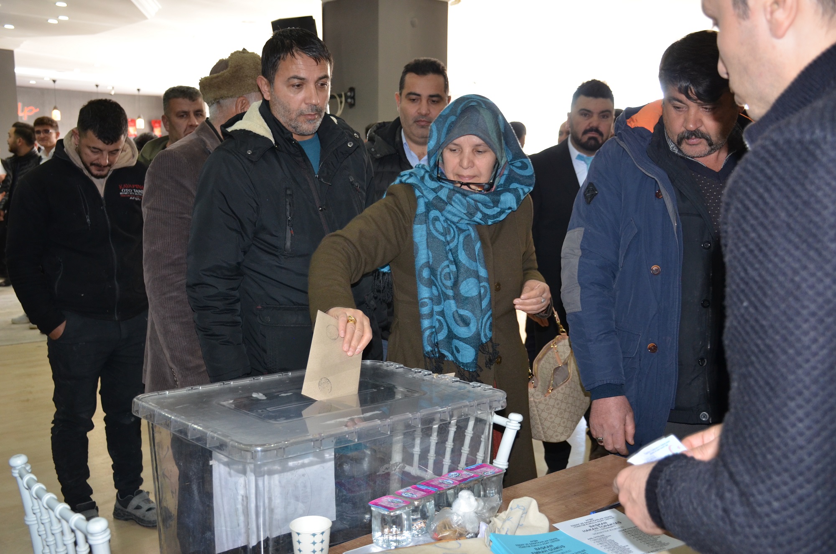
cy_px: 277
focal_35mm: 39
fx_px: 904
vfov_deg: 34.1
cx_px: 418
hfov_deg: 49.6
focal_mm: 26
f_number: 3.8
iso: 800
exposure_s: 1/60
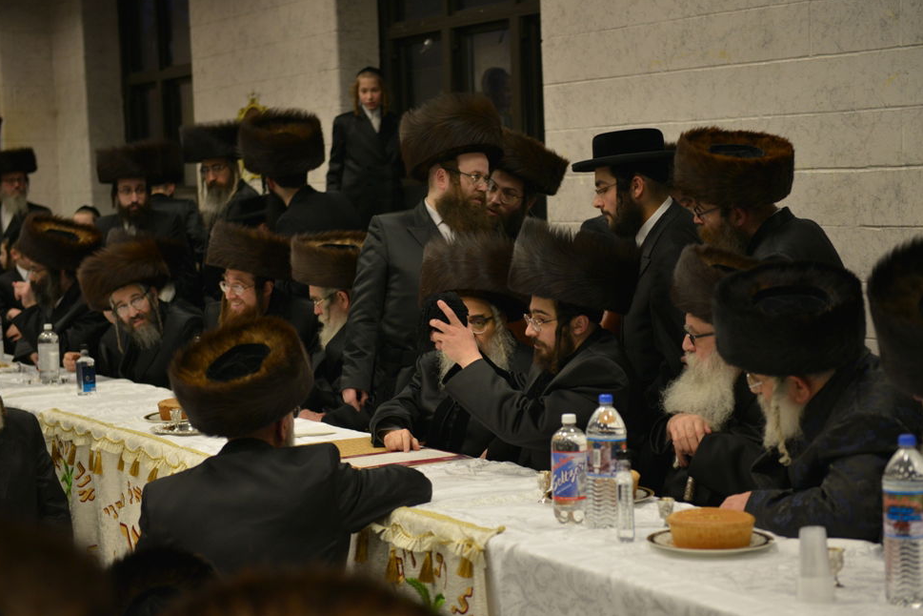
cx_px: 483
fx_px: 1897
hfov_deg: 27.3
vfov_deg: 18.4
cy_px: 313
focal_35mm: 74
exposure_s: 1/125
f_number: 2.8
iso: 800
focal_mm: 70
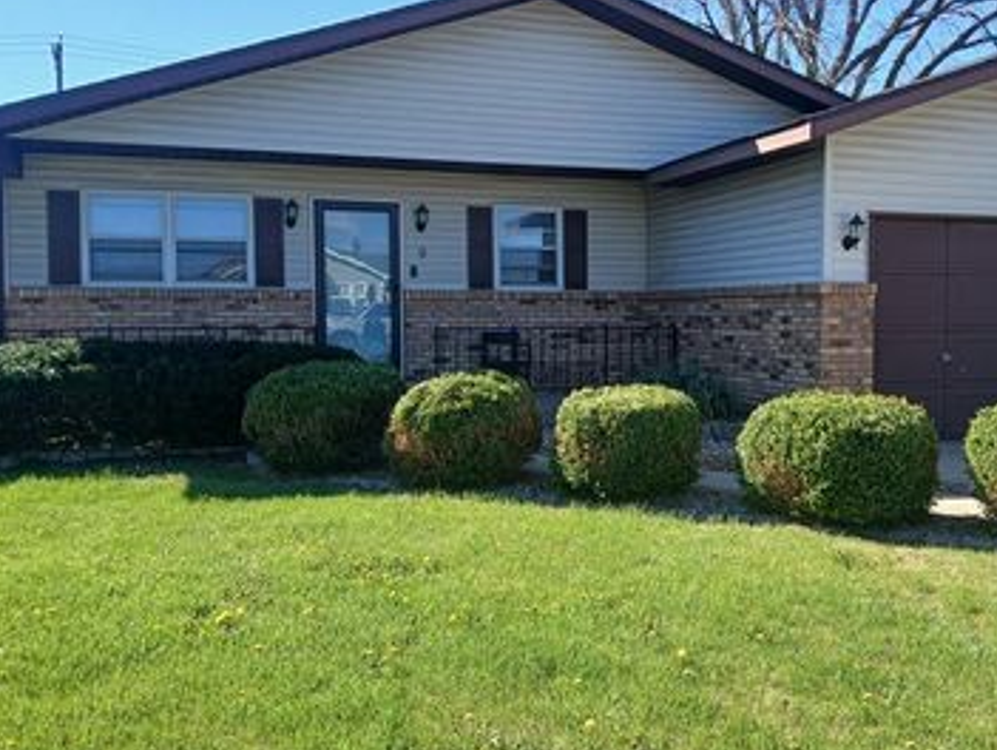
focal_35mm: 37
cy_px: 359
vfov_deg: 38.7
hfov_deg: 49.8
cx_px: 594
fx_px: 1067
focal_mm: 3.98
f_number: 1.8
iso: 20
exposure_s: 1/313
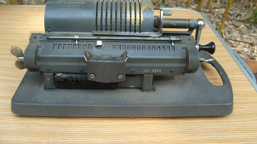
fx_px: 259
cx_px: 131
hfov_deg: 52.8
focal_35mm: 38
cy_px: 60
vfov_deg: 31.1
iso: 100
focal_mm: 7.3
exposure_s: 1/200
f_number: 2.8
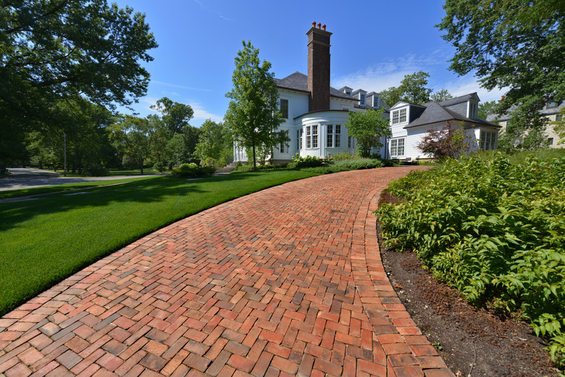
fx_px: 220
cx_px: 282
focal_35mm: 14
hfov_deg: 104.3
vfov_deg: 81.2
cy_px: 188
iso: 200
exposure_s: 1/400
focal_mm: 14
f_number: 10
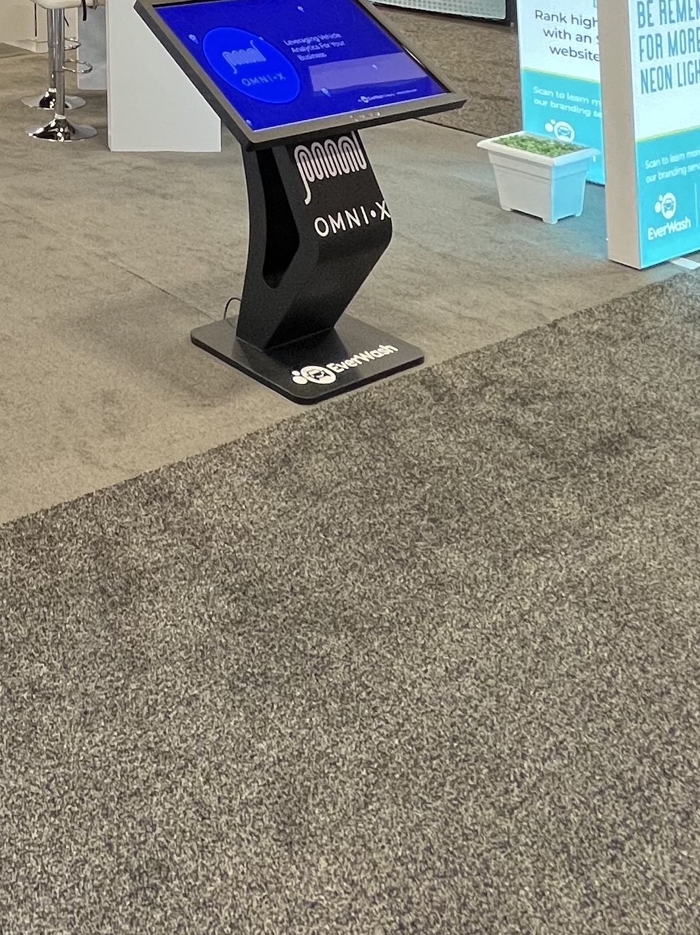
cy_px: -220
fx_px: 998
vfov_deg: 36.7
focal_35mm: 37
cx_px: -119
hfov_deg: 32.6
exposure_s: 1/60
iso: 200
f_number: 1.8
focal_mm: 1.57
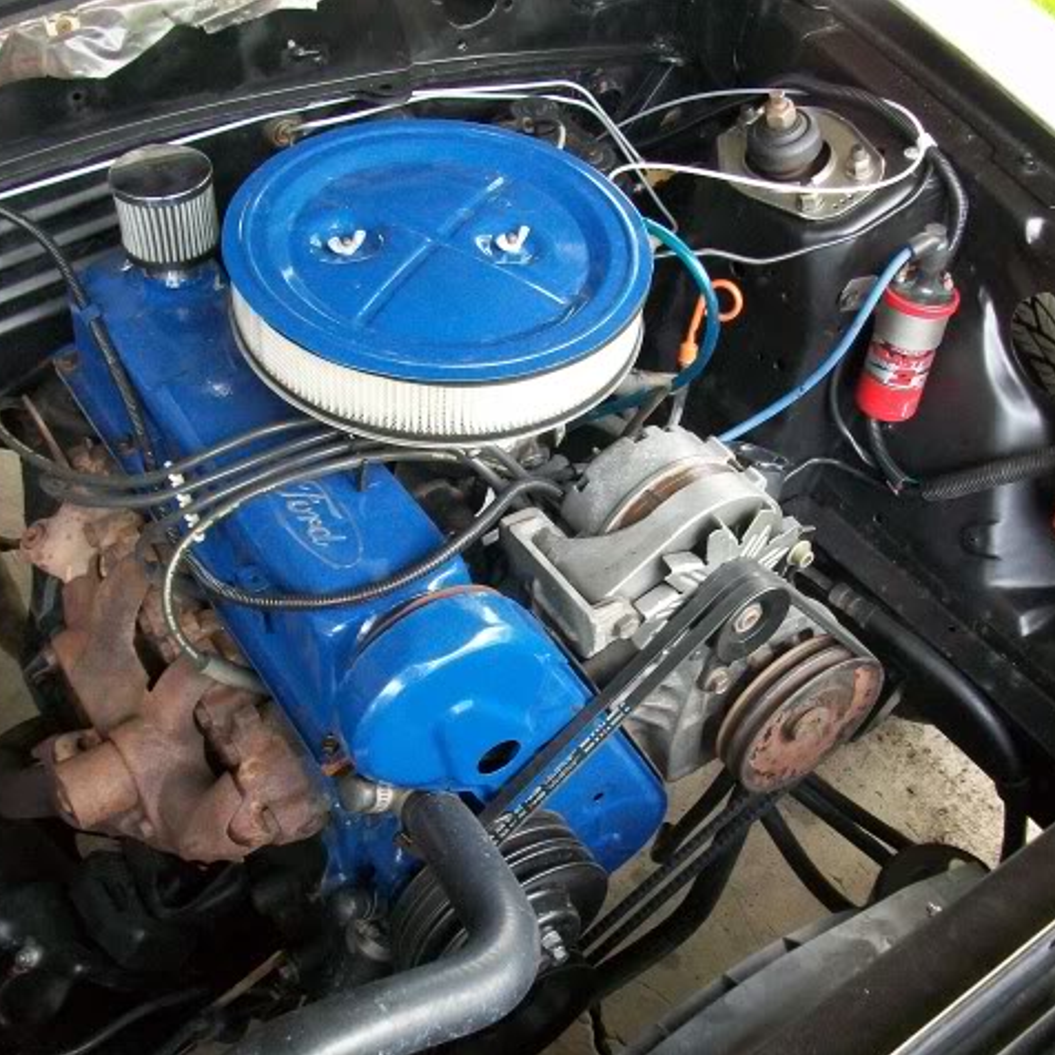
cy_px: 528
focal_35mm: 38
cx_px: 605
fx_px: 1310
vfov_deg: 43.9
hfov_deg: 43.7
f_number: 2.8
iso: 160
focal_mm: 5.7
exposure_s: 1/50
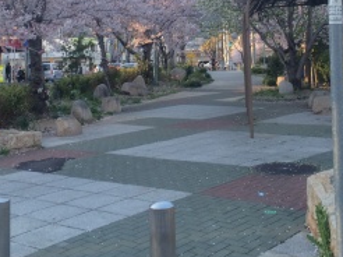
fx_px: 604
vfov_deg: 23.3
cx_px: 178
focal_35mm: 61
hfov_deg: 31.7
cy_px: 20
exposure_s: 1/124
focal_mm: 4.12
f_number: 2.2
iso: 32
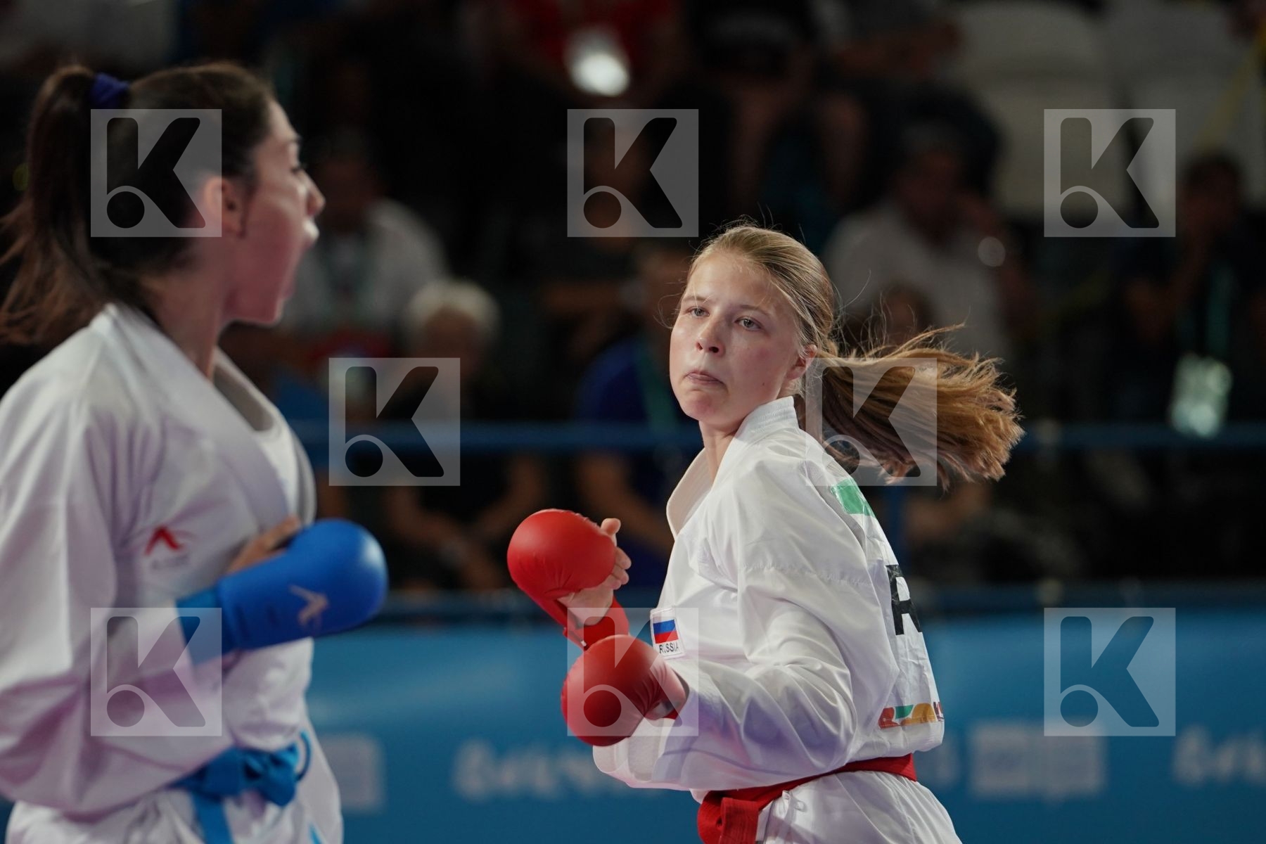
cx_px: 633
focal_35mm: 268
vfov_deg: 5.1
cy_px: 422
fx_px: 9424
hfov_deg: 7.7
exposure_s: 1/1000
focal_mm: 179
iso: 1000
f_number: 2.8
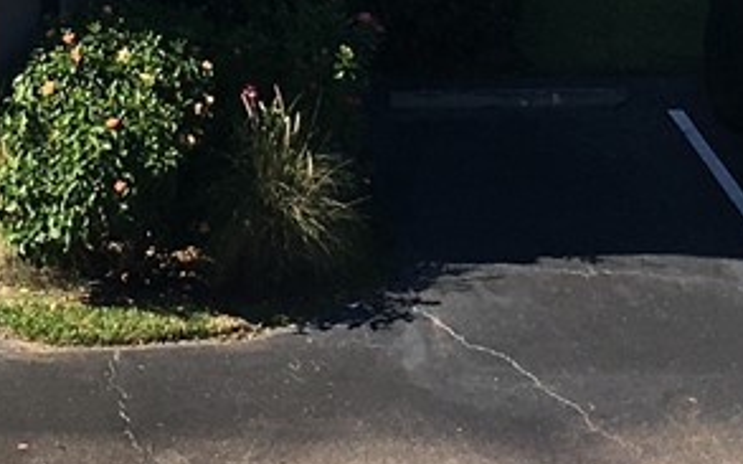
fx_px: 3401
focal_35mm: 168
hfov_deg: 12.5
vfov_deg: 7.4
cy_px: -576
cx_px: 251
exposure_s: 1/1374
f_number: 2.2
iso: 25
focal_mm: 4.15
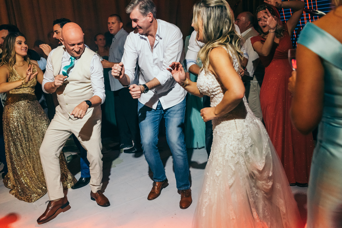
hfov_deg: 54.4
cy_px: 114
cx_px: 171
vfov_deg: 37.9
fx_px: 333
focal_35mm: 35
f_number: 3.5
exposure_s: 1/250
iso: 2500
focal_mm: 35
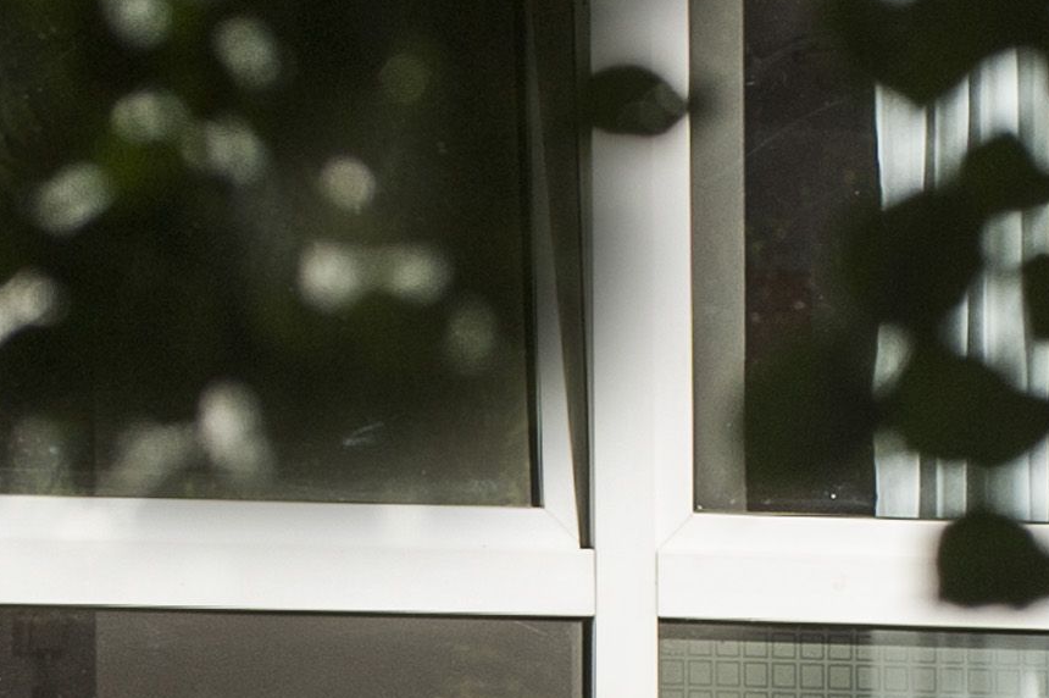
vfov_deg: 2.1
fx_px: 19449
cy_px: 1036
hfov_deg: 3.1
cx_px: 889
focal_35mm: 668
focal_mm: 135
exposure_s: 1/1000
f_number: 7.1
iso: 200
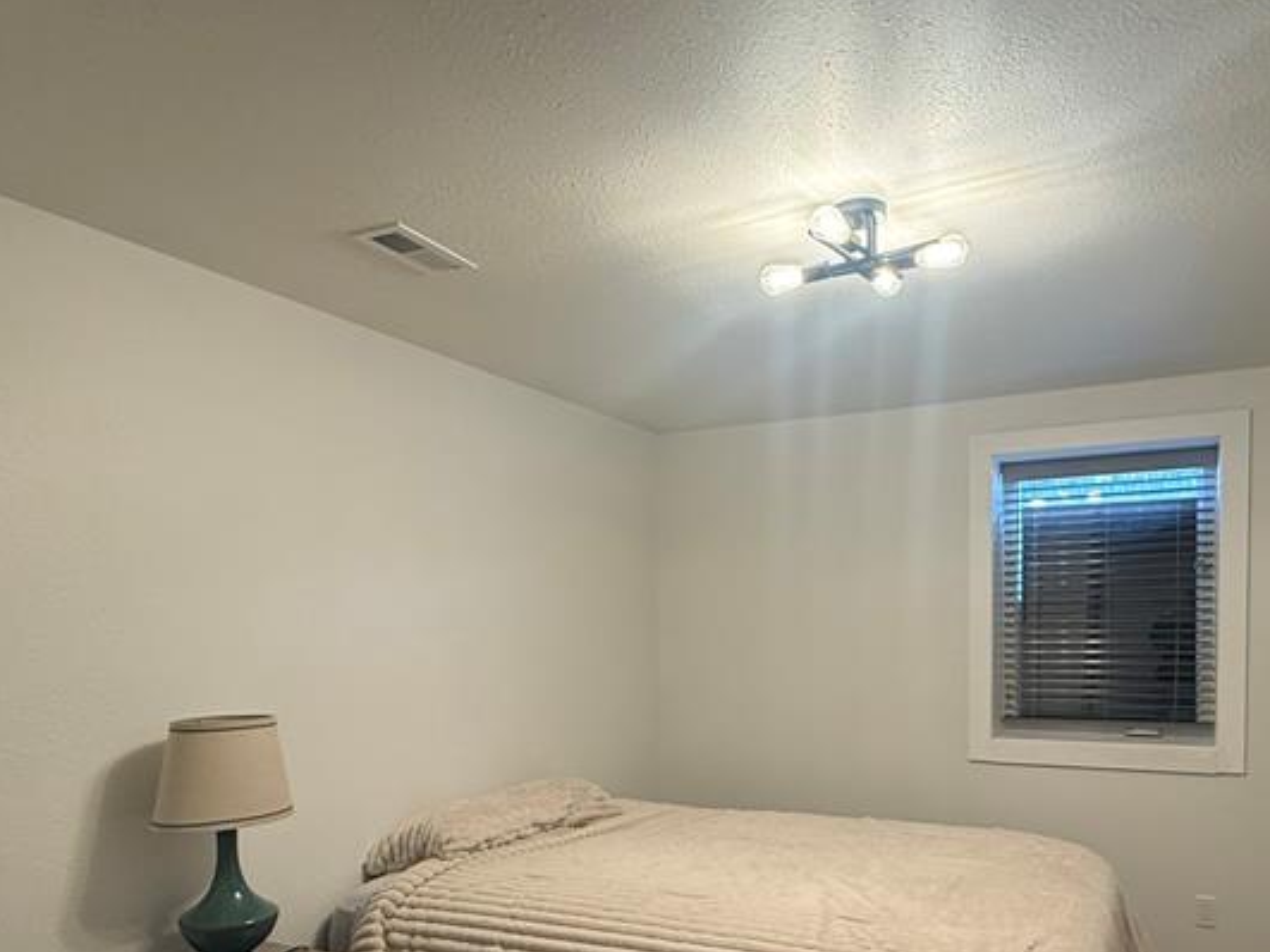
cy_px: 665
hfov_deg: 65.3
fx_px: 990
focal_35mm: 27
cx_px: 679
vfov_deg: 50.0
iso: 125
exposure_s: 1/120
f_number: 2.2
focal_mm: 2.22
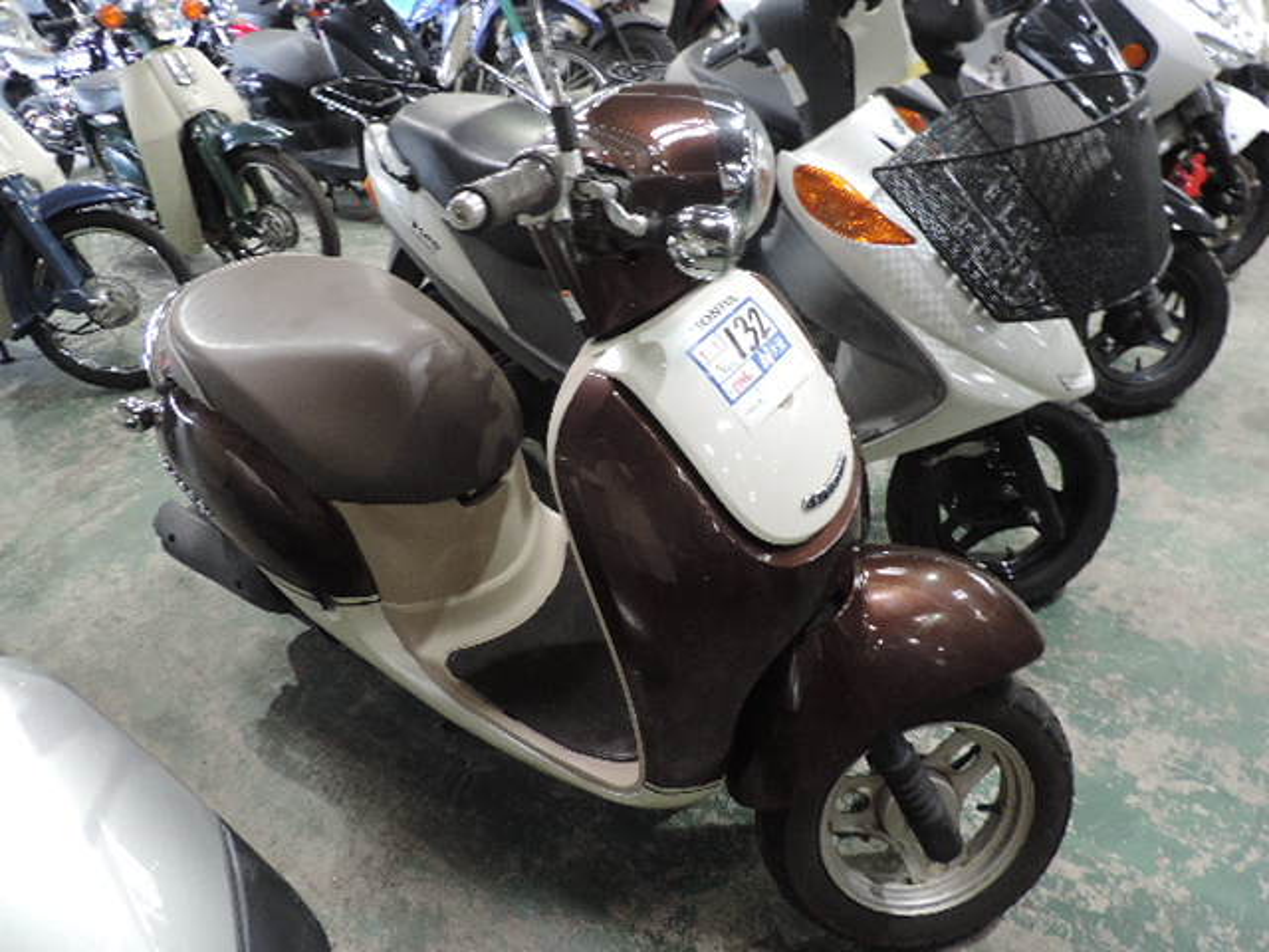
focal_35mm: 24
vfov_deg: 56.8
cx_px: 634
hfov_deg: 71.6
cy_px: 476
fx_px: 880
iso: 400
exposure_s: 1/25
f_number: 3
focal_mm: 4.3
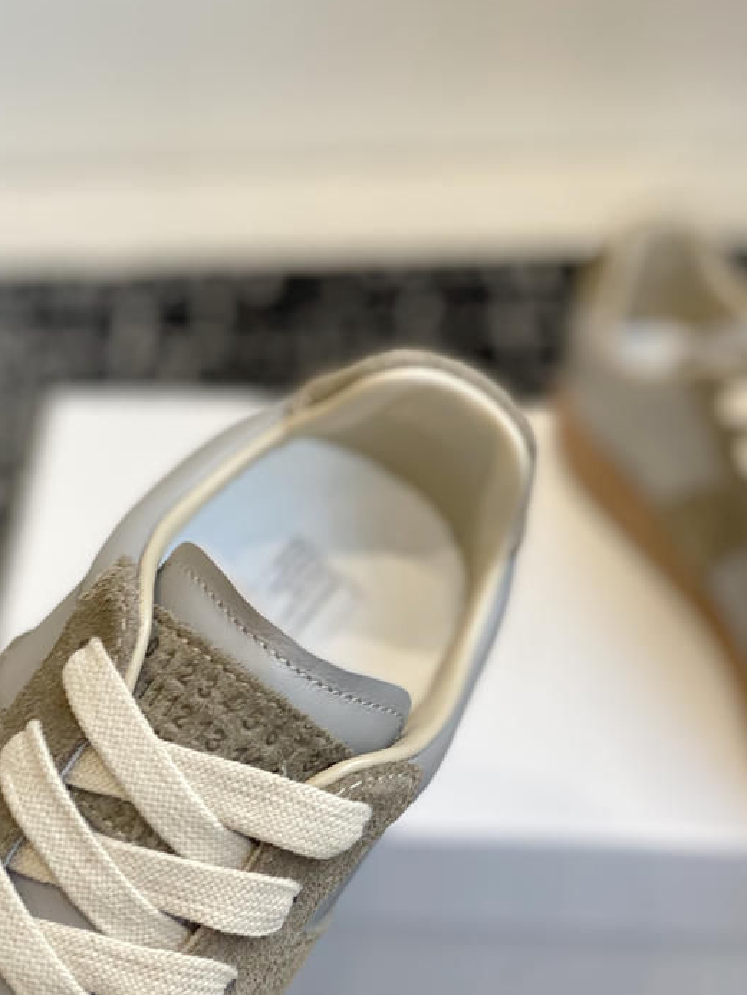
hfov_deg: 22.6
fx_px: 1870
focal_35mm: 65
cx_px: 323
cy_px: 556
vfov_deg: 29.8
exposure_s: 1/122
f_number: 2
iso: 50
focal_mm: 6
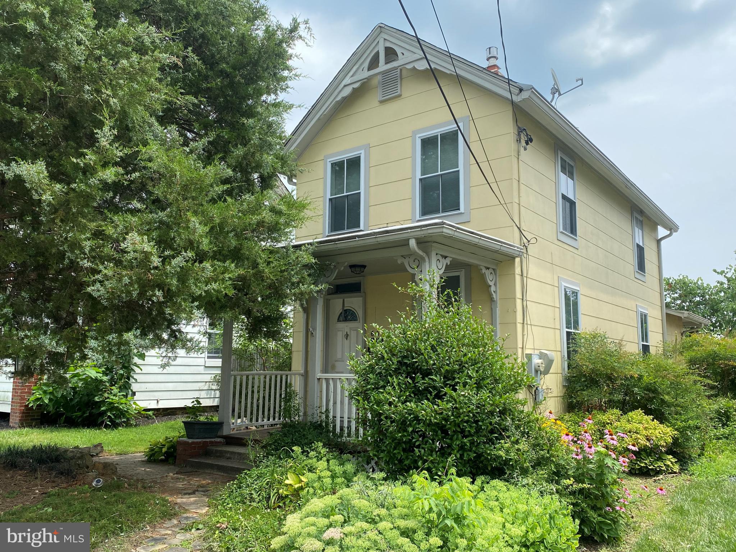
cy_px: 276
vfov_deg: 53.1
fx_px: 553
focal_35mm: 26
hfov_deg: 67.3
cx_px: 368
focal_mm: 4.25
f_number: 1.8
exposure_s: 1/1484
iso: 32
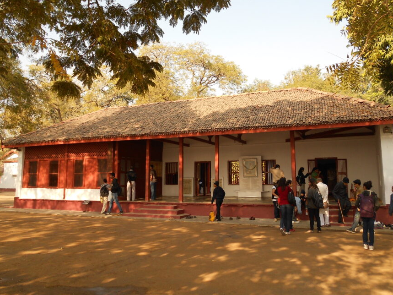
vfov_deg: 45.3
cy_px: 130
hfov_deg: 58.4
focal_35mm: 31
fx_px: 352
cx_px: 196
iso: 80
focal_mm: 4.6
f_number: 3.2
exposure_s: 1/250
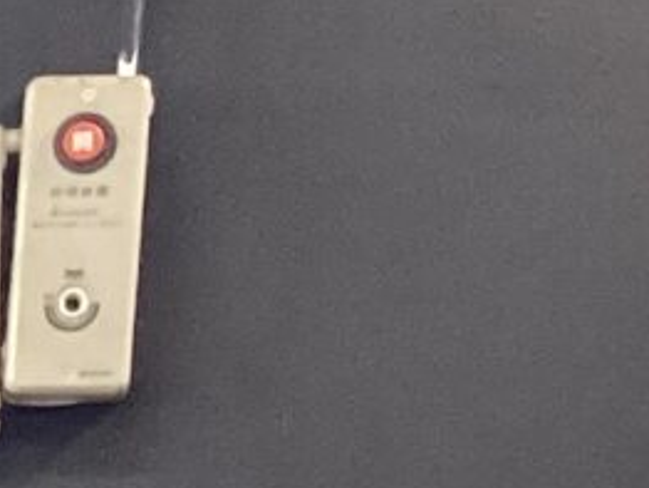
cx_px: -1449
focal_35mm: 227
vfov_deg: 6.1
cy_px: 1417
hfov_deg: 7.4
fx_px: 4260
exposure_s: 1/50
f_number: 2.4
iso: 250
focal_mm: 3.3
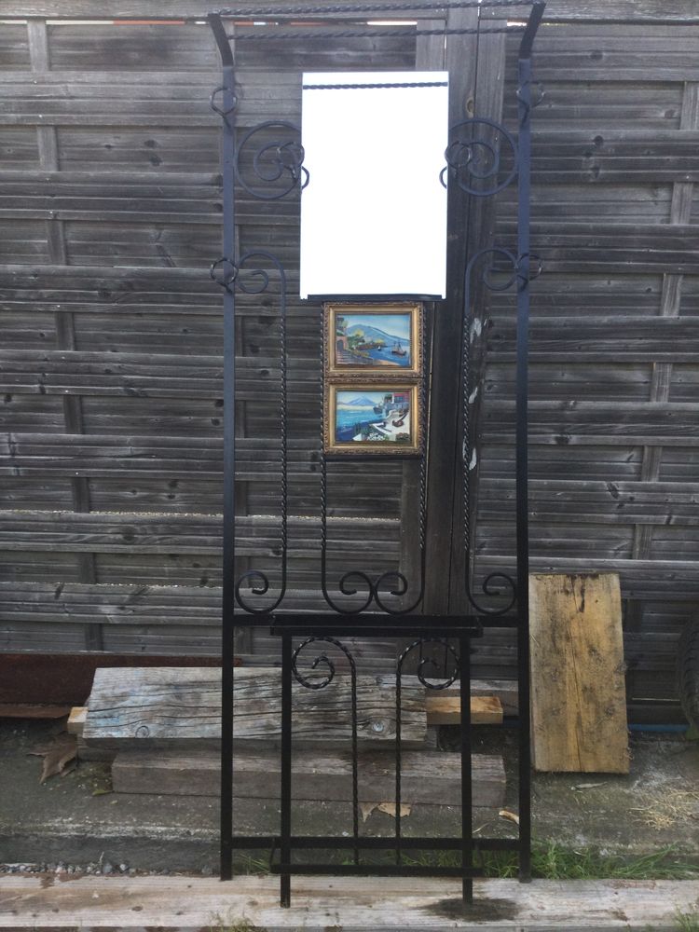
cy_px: 466
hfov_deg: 45.4
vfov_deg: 58.4
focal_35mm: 31
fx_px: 835
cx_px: 350
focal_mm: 3.3
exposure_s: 1/100
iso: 40
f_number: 2.4
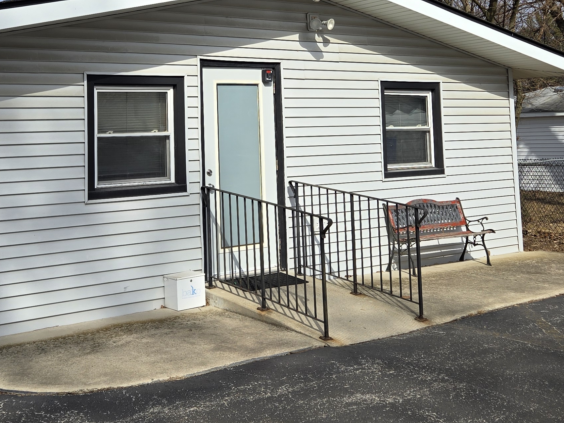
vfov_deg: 26.0
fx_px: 880
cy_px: 27
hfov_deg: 35.5
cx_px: 250
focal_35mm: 54
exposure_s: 1/2835
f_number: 1.8
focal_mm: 5.4
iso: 25
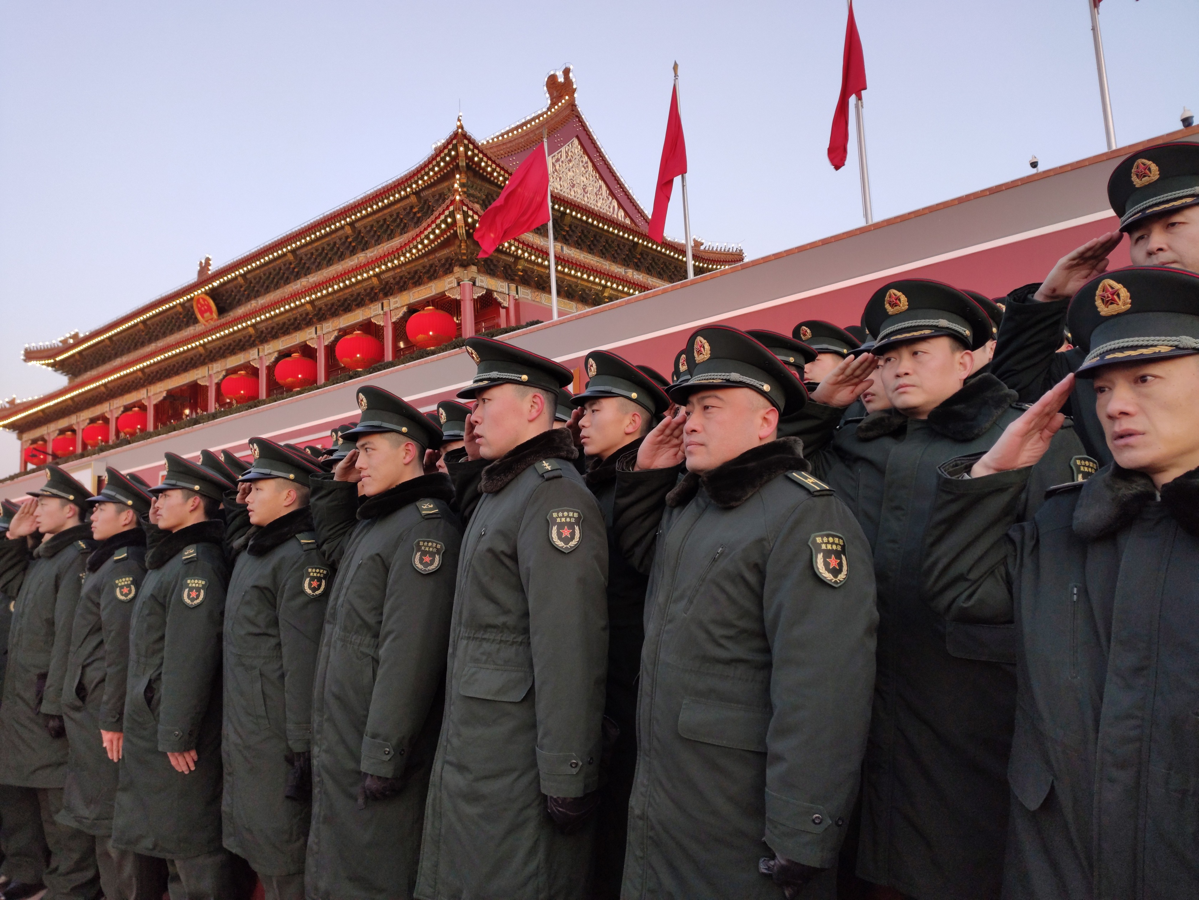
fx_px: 901
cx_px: 600
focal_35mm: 26
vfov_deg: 53.1
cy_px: 450
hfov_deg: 67.3
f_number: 1.75
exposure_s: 1/50
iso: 138
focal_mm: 4.77
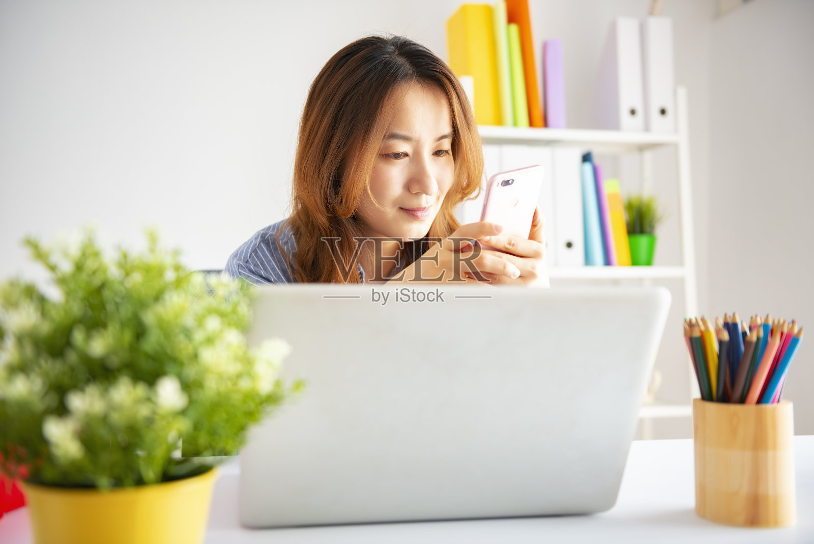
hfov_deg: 48.4
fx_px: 905
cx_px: 407
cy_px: 272
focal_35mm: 40
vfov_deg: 33.4
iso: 400
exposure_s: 1/160
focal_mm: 40
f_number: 2.8
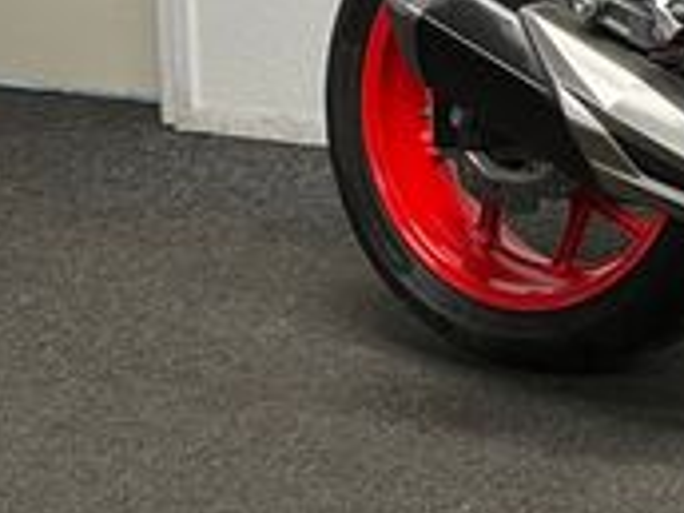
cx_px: 1253
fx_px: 1917
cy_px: -135
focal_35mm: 97
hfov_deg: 16.6
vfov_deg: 14.7
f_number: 1.6
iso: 80
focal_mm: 5.1
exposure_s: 1/50
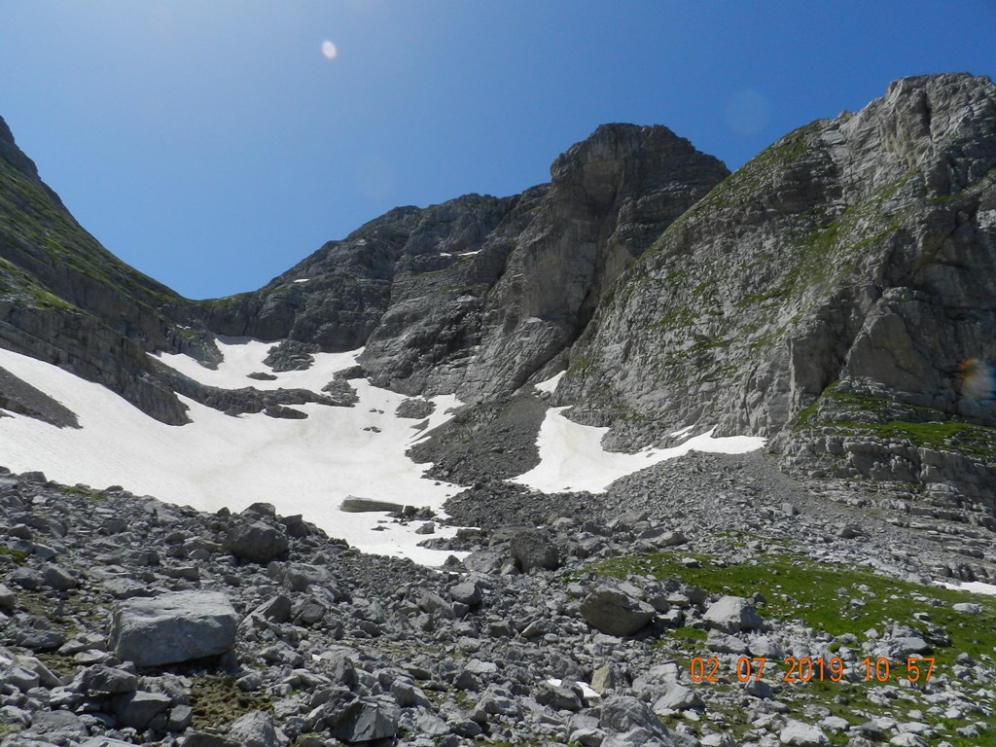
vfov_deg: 58.9
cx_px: 498
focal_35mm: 23
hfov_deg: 73.9
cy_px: 374
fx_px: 662
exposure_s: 1/800
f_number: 5.6
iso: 160
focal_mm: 4
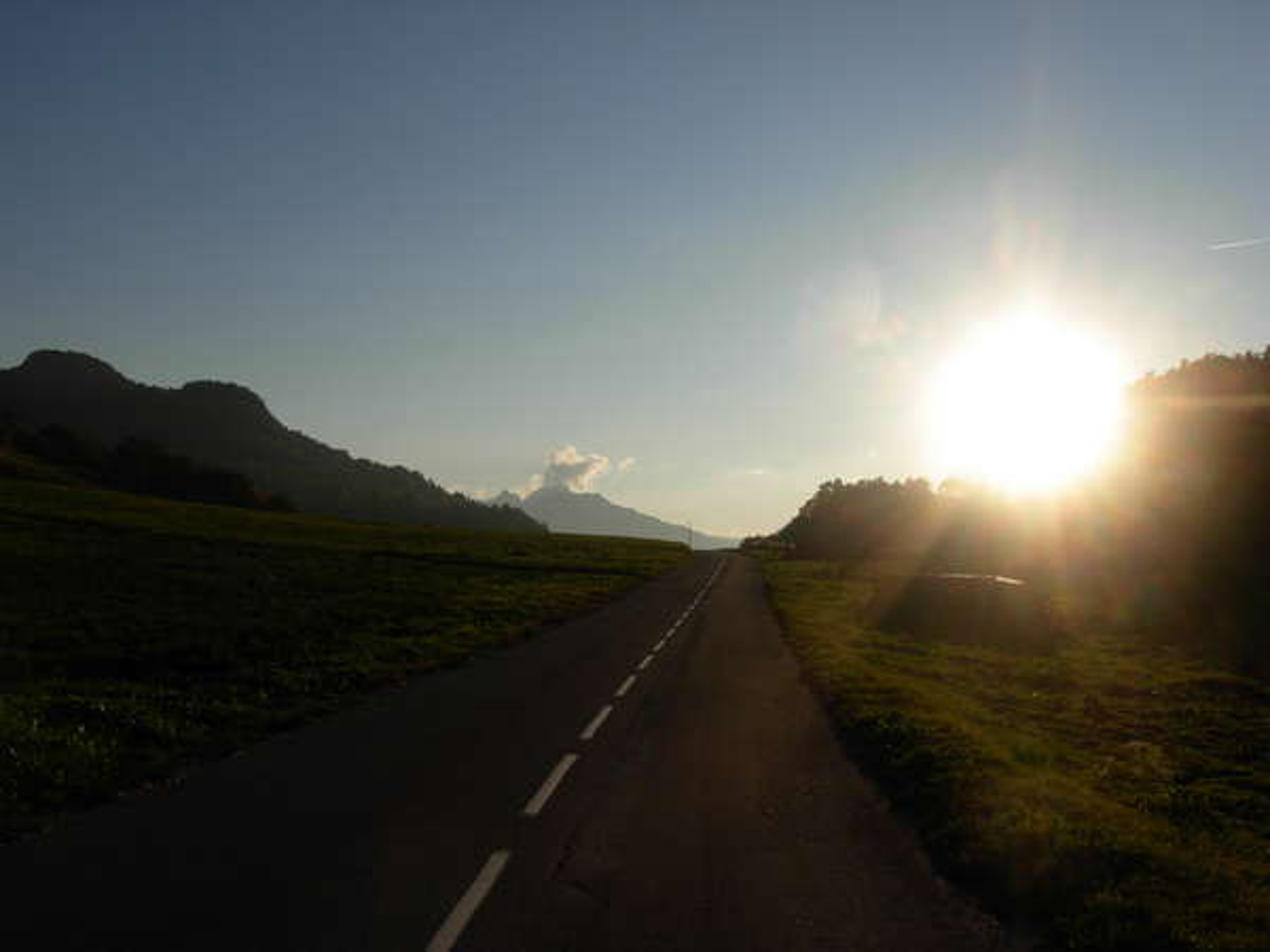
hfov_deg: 49.0
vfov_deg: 37.7
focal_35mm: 38
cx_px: 635
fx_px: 1394
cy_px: 476
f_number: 4.9
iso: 79
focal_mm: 6.3
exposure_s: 1/1773
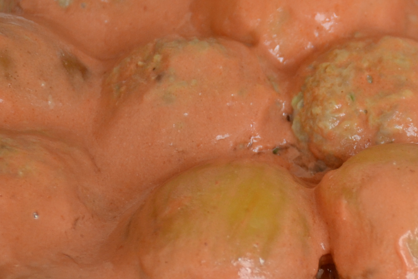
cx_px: 559
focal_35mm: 224
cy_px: 206
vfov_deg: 6.1
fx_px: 2596
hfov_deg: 9.0
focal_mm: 45
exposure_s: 1/60
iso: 400
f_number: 4.5
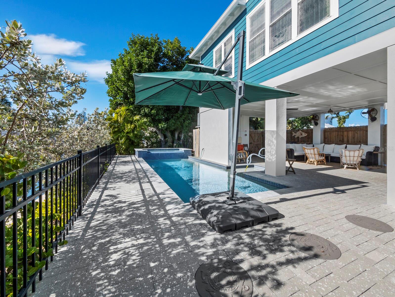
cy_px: 148
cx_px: 198
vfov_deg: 85.7
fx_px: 160
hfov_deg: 102.0
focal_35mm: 14
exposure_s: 1/160
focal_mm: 7
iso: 320
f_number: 14
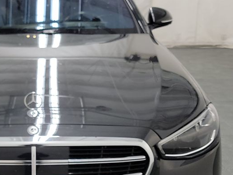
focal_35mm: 74
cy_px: 118
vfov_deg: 19.8
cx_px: 37
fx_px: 498
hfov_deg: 25.7
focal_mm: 6.7
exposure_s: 1/59
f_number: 1.8
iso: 181
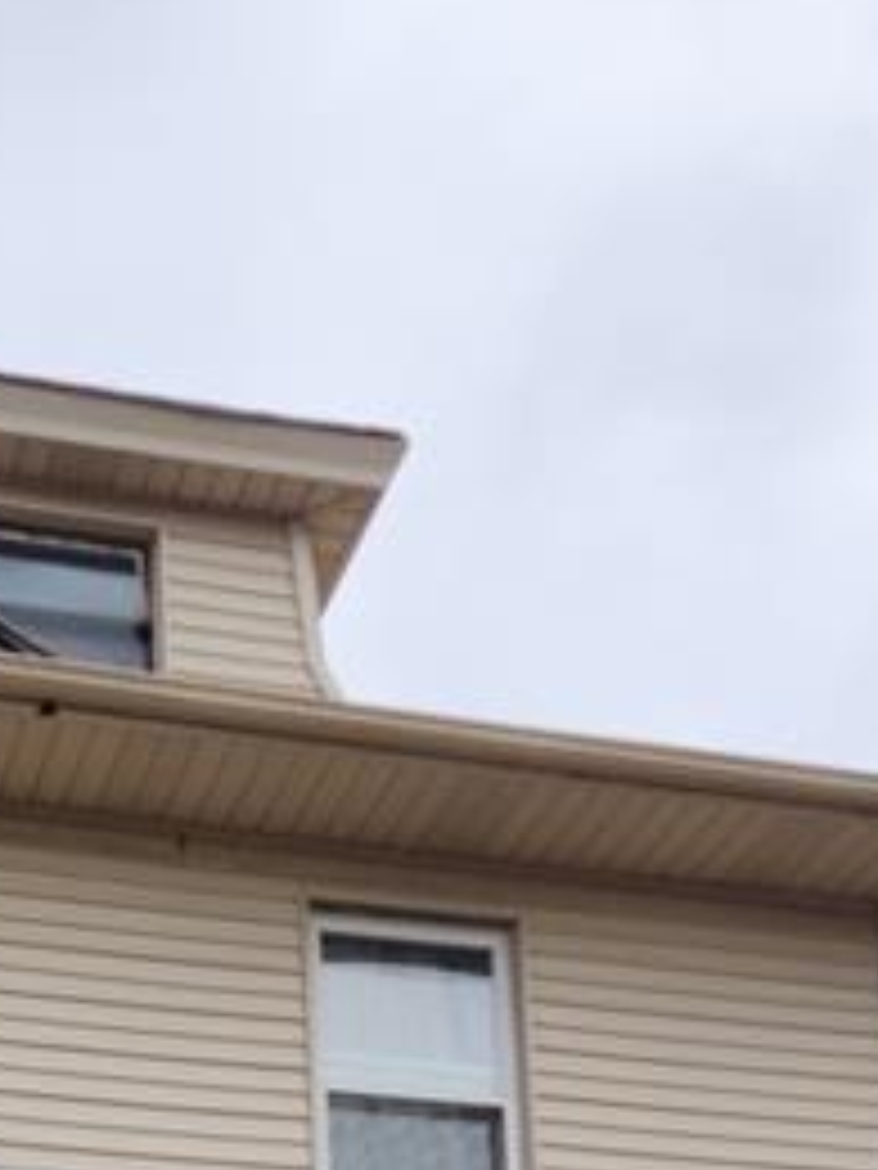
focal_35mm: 68
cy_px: 1624
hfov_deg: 20.9
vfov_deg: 24.1
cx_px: 5
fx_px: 2300
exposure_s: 1/1884
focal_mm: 5.4
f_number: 1.8
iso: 20
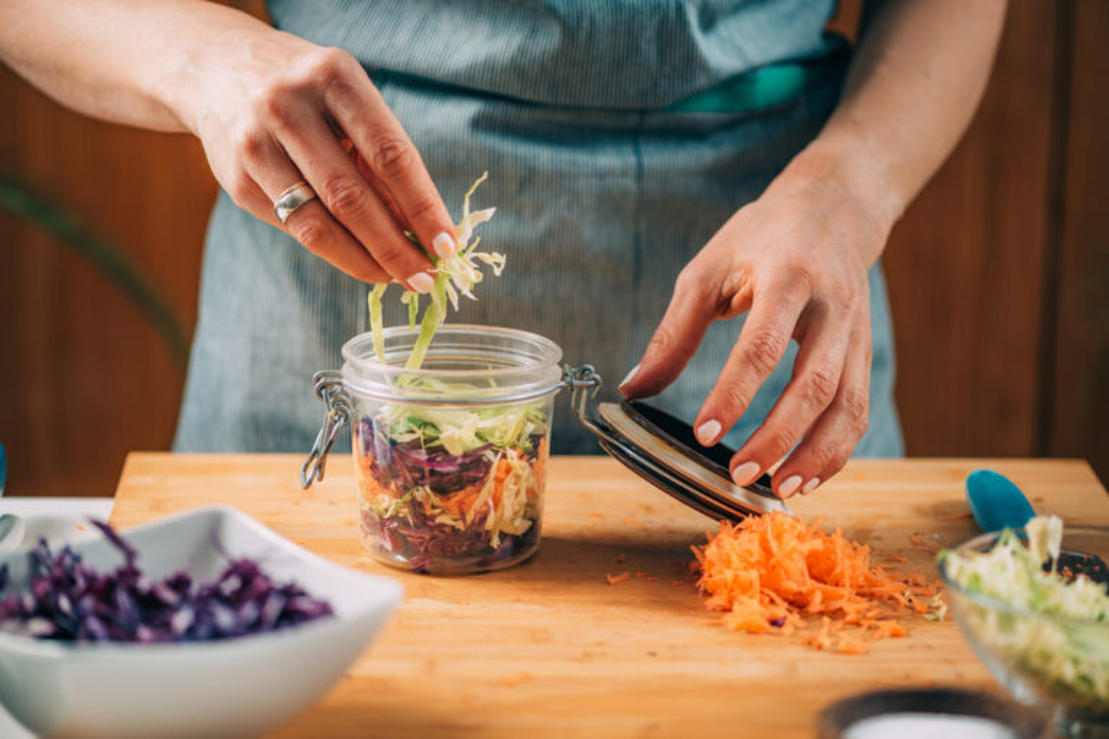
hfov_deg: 19.5
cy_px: 370
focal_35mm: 105
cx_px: 554
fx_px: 3234
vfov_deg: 13.0
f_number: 3.2
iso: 64
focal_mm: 105
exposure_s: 1/160
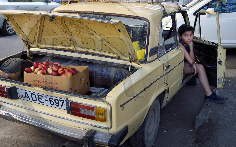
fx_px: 334
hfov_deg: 38.6
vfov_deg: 24.9
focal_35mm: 52
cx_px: 90
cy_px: 67
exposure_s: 1/160
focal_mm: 40
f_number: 5
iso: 200
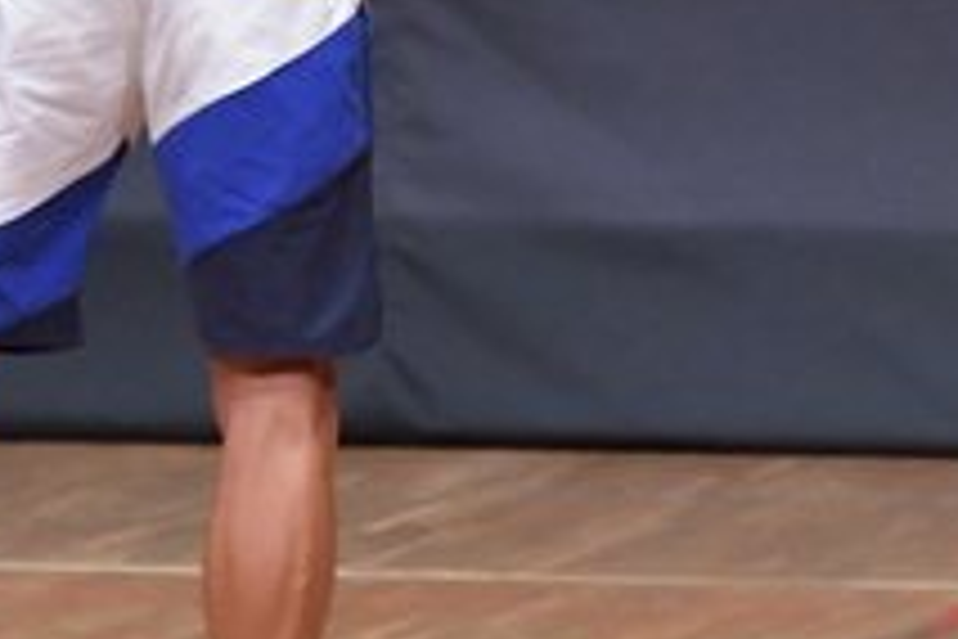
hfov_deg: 1.9
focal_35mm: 1090
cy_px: -50
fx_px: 29004
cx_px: 245
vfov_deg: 1.3
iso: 6400
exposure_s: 1/400
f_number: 5.6
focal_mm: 200
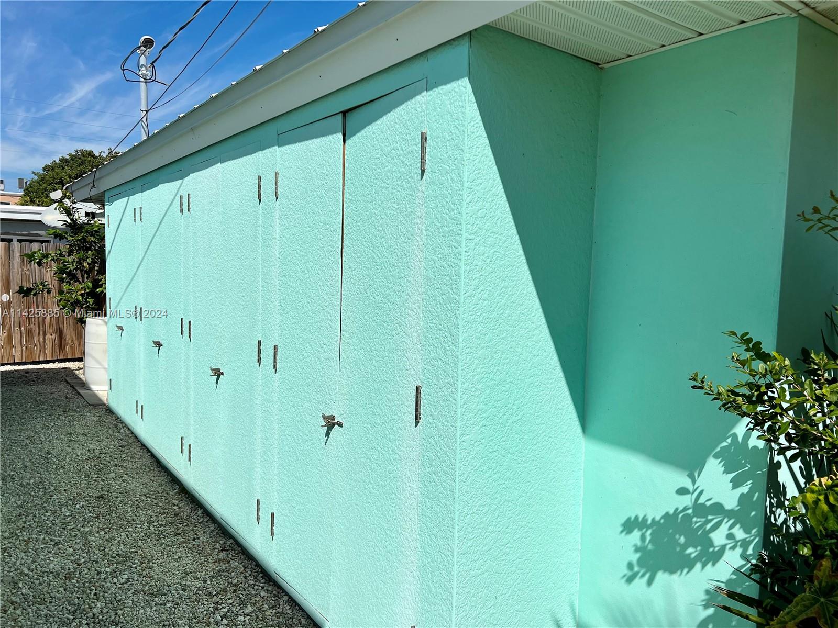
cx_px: 419
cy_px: 314
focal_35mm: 26
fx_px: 629
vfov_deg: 53.1
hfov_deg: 67.3
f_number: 1.5
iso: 50
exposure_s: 1/12658
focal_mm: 5.7
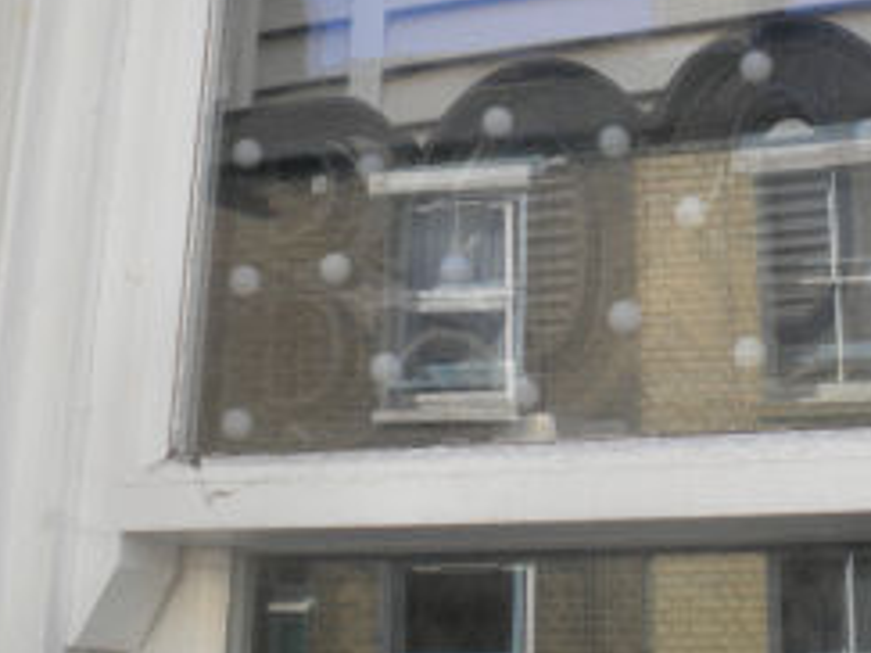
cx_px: 602
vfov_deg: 24.8
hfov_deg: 32.4
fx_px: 1484
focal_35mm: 59
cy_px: 292
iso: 80
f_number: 4.6
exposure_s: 1/200
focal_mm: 6.3
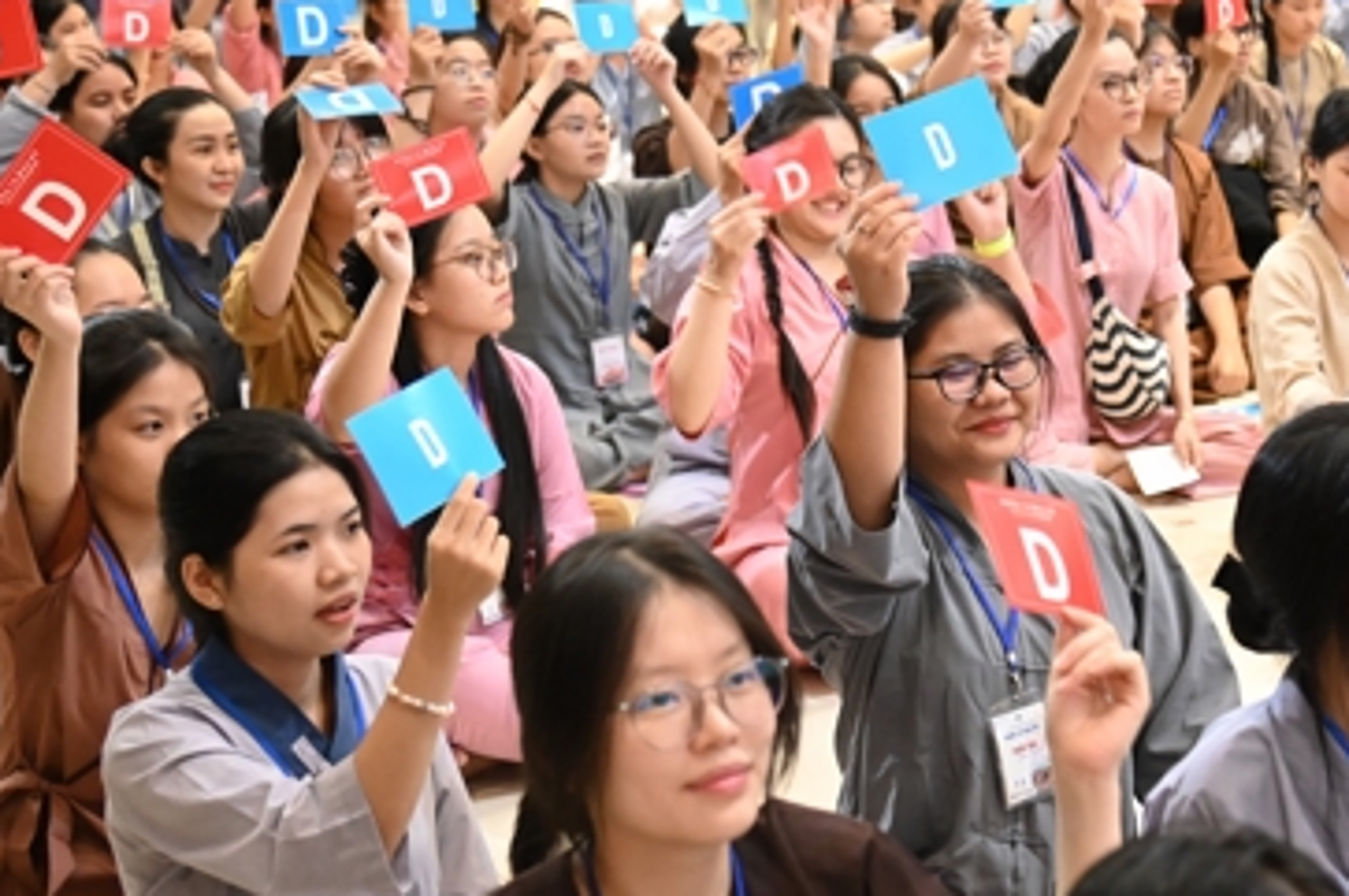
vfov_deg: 15.8
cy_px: 219
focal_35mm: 86
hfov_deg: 23.6
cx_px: 873
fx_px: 3218
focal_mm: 48
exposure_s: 1/200
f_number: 4
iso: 8000
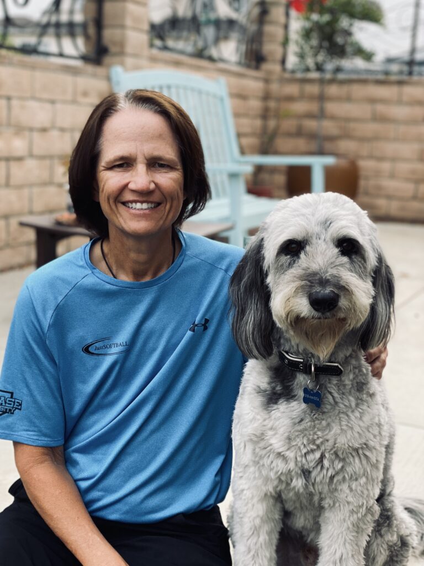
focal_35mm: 52
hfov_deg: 28.0
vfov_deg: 36.8
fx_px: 849
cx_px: 212
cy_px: 283
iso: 32
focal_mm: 6
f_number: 2
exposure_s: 1/122
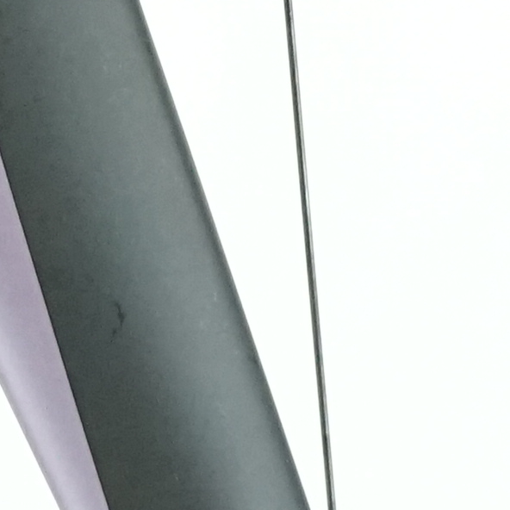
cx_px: -93
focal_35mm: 241
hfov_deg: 7.2
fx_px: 4017
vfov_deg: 7.0
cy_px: -456
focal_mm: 28
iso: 3200
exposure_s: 1/200
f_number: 5.6
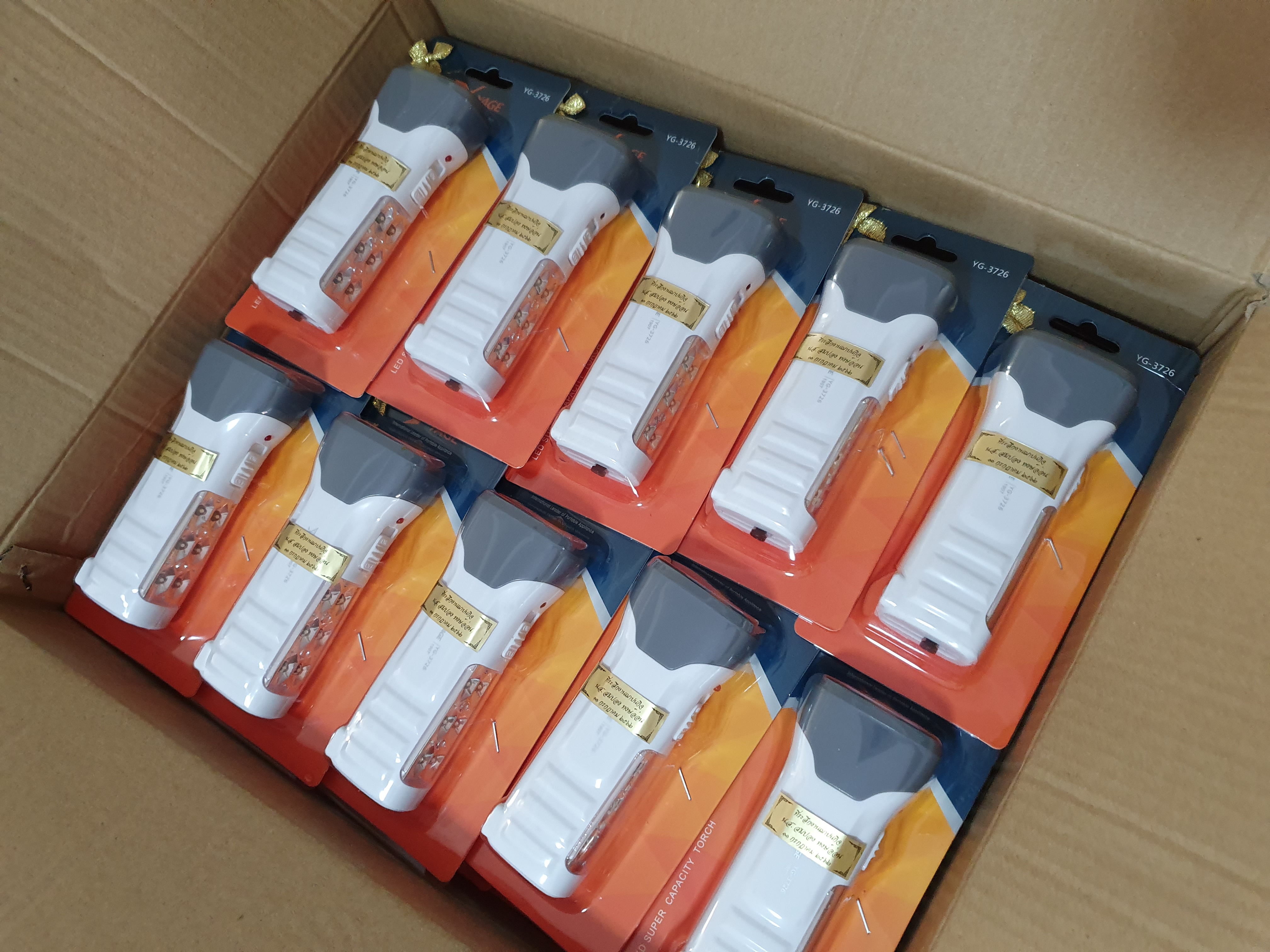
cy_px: 476
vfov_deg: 53.1
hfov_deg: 67.3
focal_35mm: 26
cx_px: 635
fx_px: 954
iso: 250
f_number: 1.5
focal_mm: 4.32
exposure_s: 1/50
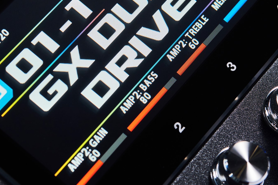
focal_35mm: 143
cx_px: 175
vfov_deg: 9.6
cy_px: 41
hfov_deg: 14.3
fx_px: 1104
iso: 200
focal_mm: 50
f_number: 6.3
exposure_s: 1/10
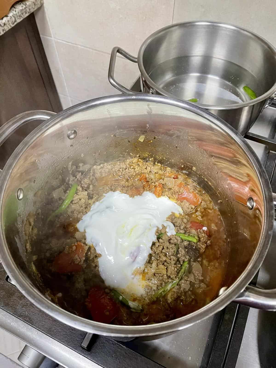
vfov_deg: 67.3
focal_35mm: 26
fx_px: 276
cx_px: 138
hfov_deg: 53.1
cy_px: 184
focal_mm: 4.2
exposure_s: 1/50
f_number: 1.6
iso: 400
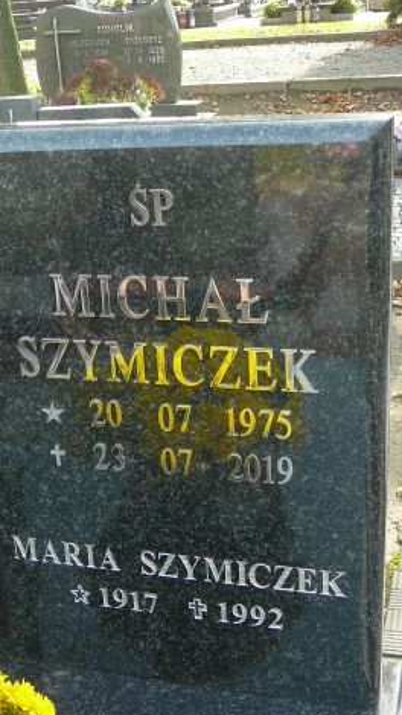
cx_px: 146
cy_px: 358
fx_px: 985
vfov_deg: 39.9
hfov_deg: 23.0
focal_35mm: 52
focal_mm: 5.2
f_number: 2.8
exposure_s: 1/100
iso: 80
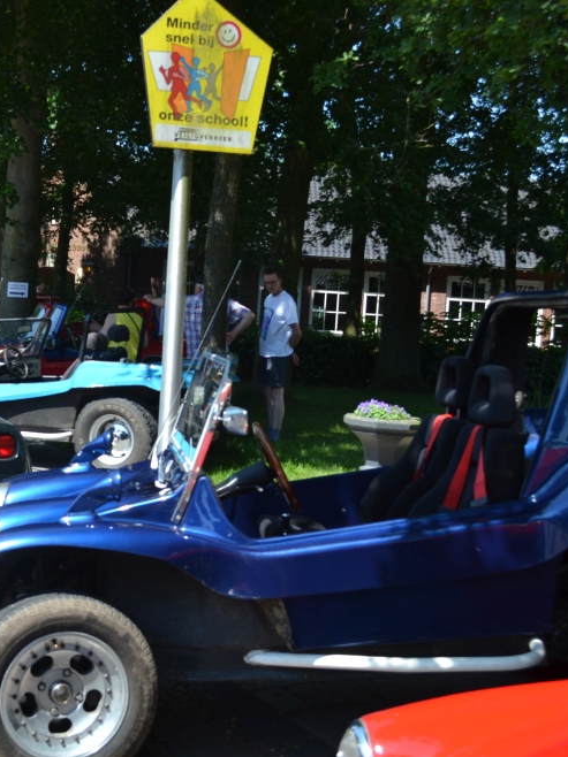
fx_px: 1248
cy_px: 374
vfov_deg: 33.8
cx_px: 53
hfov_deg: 24.9
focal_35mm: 57
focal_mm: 26
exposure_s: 1/160
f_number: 6.3
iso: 100
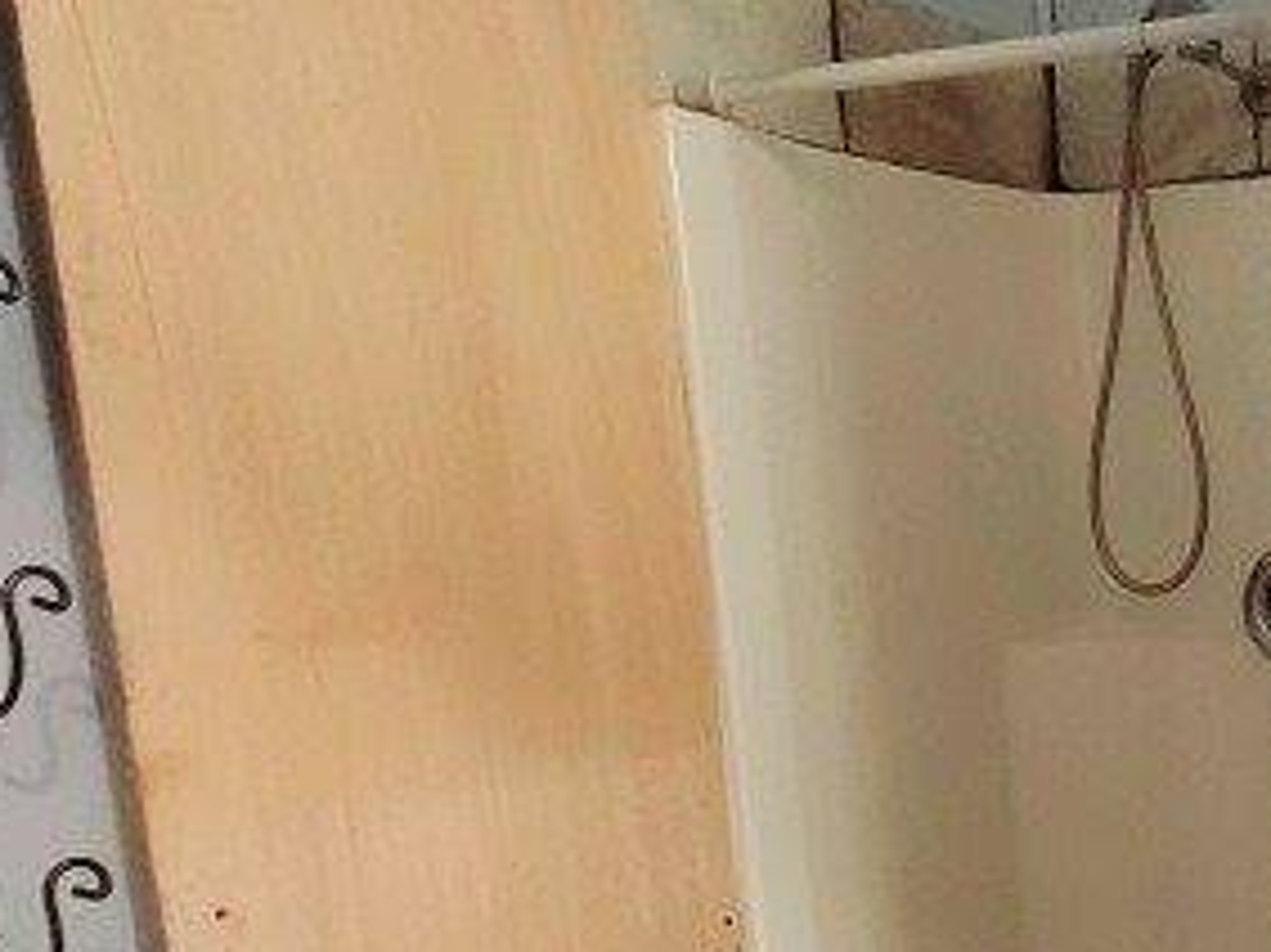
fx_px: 1725
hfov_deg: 35.6
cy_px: 826
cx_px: 1338
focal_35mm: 47
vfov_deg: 29.8
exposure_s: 1/40
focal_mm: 1.74
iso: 320
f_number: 2.2
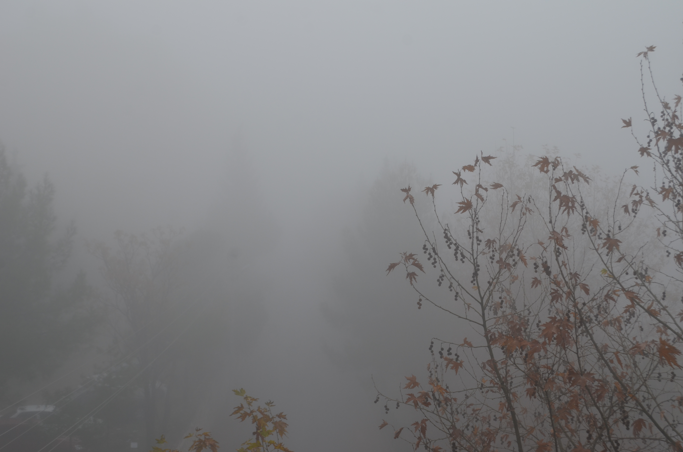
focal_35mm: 48
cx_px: 342
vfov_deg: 28.0
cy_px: 226
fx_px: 909
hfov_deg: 41.2
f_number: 6.3
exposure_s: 1/160
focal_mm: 32
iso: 200
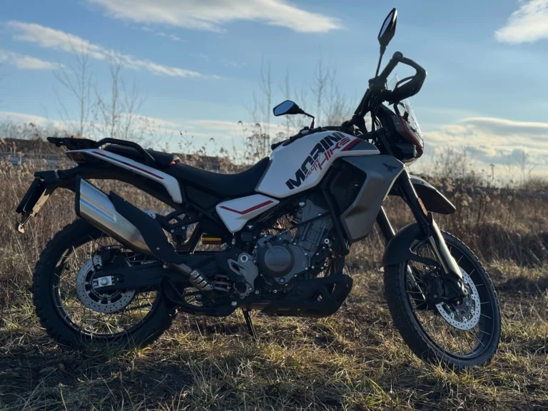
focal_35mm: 48
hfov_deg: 39.7
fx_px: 760
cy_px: 206
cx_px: 274
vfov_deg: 30.3
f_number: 1.78
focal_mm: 6.76
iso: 64
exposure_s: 1/4975
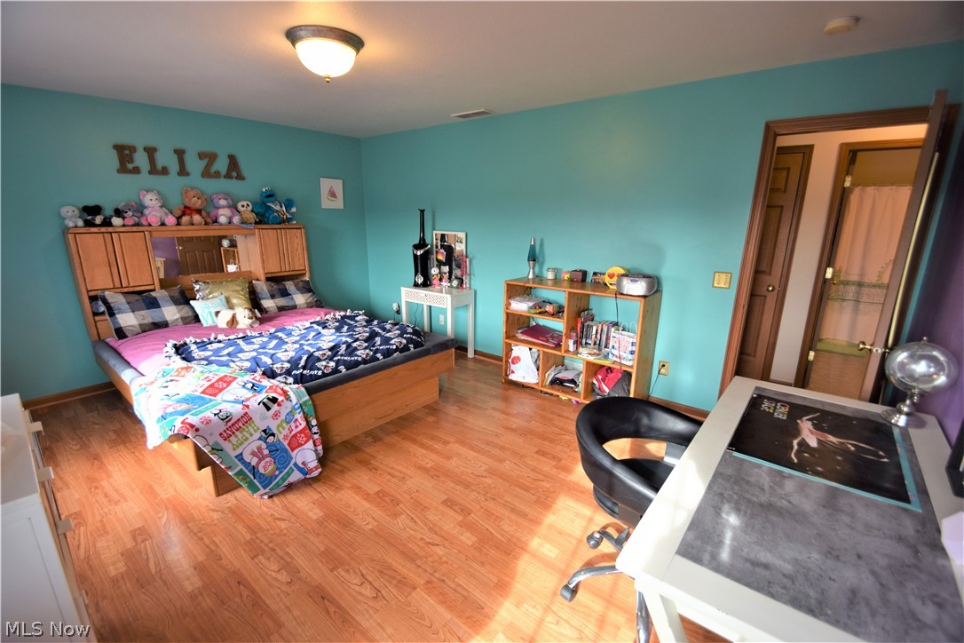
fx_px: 402
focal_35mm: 15
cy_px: 322
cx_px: 482
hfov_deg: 100.4
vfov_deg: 77.3
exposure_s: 1/125
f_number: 5.6
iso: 400
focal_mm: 10
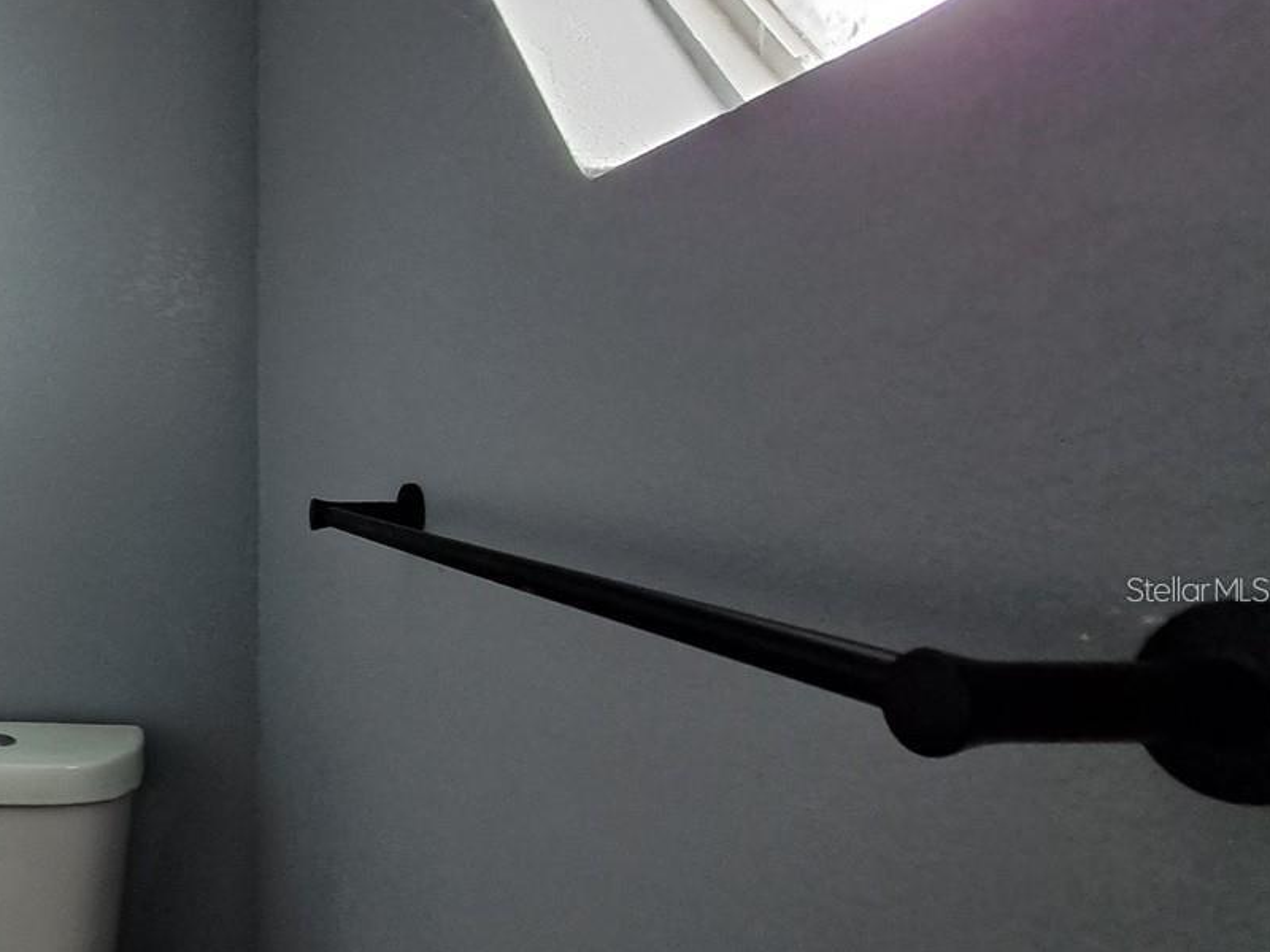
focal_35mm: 26
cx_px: 6
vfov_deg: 52.6
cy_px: 589
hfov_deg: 53.3
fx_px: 954
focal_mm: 1.74
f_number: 2.2
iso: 200
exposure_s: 1/24
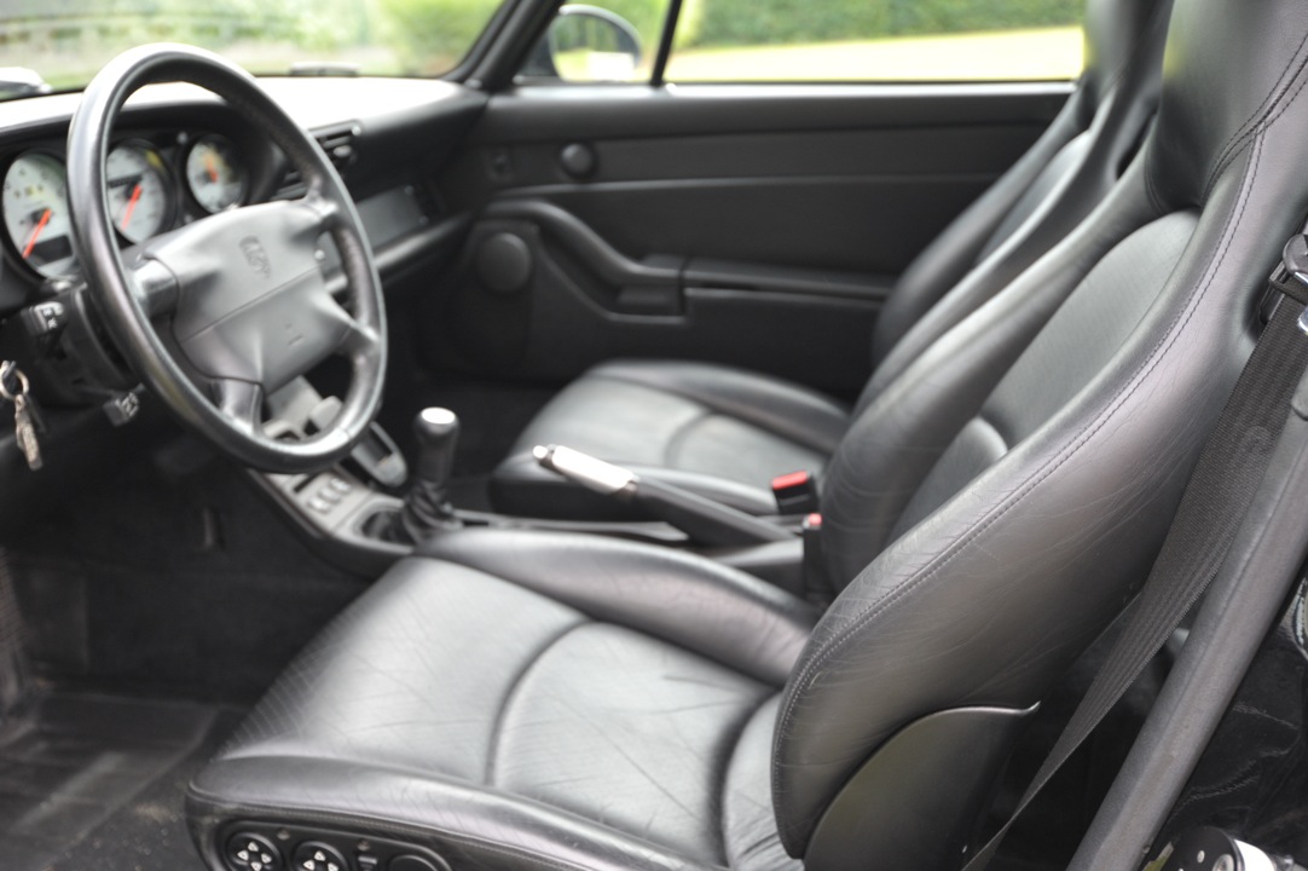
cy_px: 436
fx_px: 1271
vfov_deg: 37.8
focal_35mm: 35
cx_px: 654
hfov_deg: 54.5
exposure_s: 1/250
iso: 800
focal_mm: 35
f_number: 5
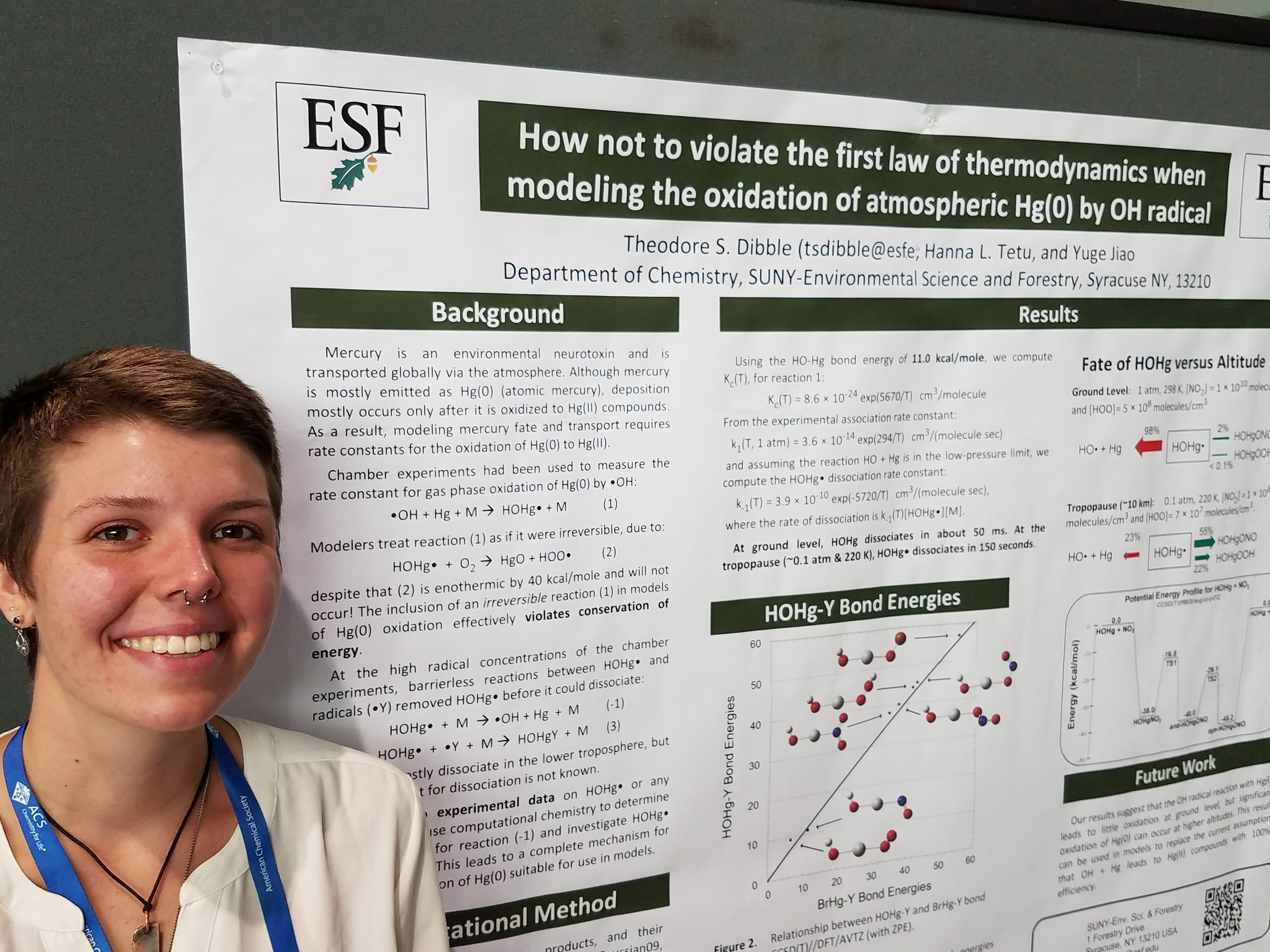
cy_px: 476
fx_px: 954
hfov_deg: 67.3
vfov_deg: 53.1
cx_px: 635
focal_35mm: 26
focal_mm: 4.2
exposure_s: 1/60
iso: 80
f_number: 1.7
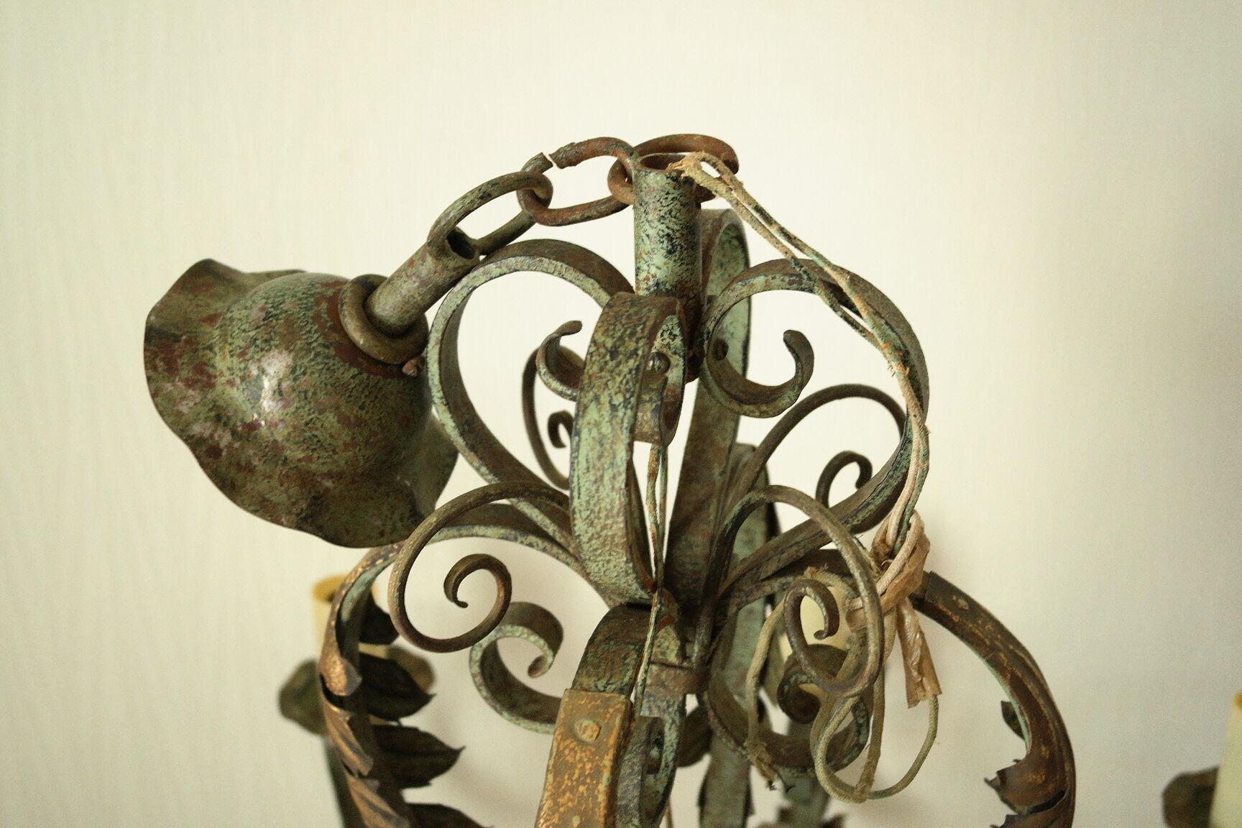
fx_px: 1690
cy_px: 414
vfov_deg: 27.5
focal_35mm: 49
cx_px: 621
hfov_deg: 40.3
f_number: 5.6
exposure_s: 1/40
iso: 800
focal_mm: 32
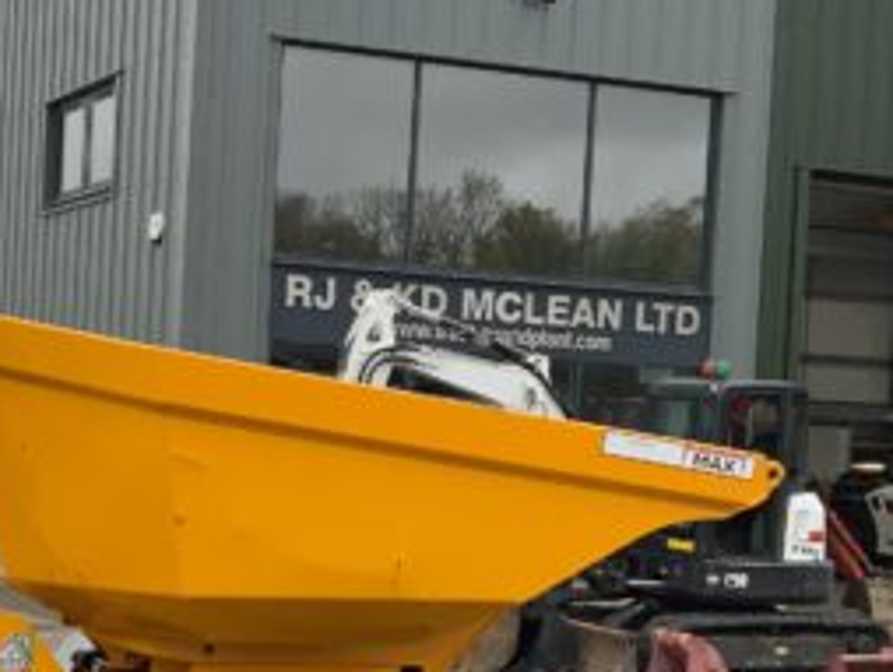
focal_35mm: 73
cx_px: 77
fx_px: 1885
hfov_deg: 25.7
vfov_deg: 20.1
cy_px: 464
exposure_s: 1/324
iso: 16
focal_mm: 3
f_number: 1.8
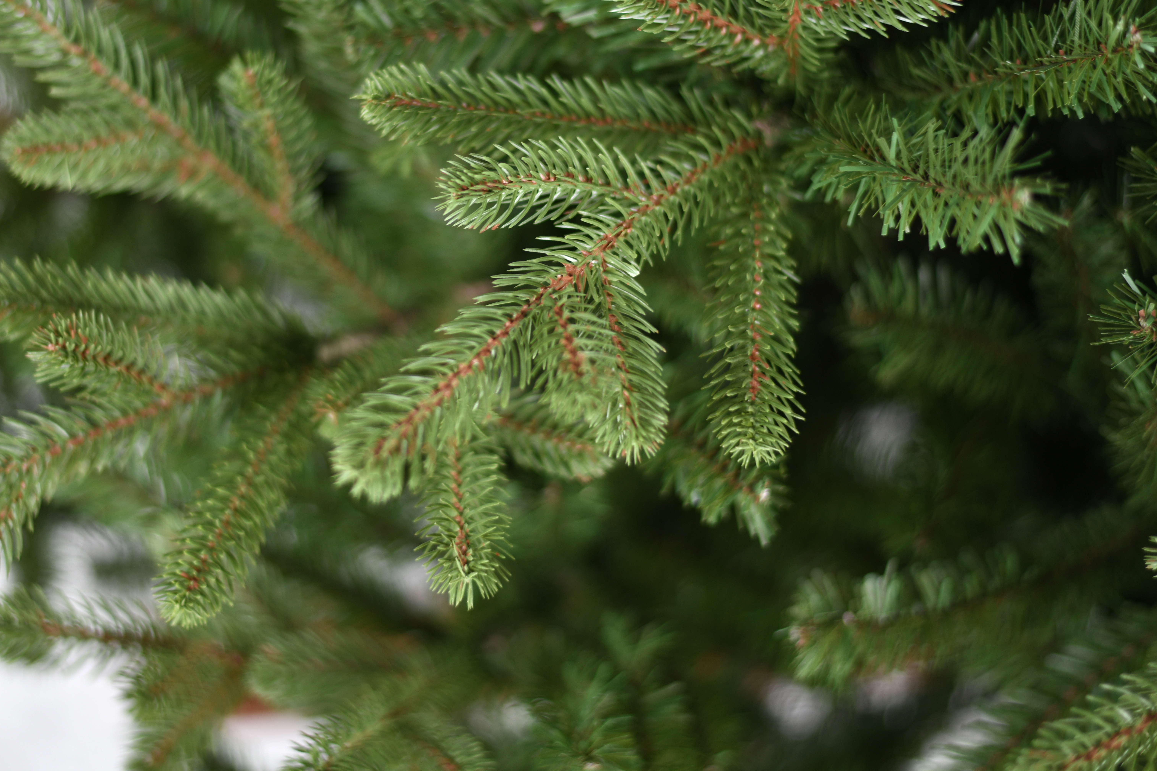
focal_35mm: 68
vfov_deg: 20.0
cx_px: 482
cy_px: 257
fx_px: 2185
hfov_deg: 29.6
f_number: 1.8
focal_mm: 50
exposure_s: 1/50
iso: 125
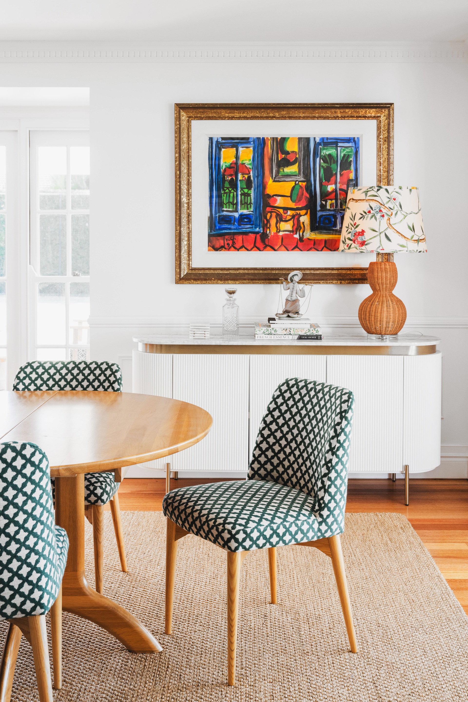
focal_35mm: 43
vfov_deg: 45.4
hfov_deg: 31.2
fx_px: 838
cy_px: 351
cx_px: 234
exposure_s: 1/6
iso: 320
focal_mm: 43
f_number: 8
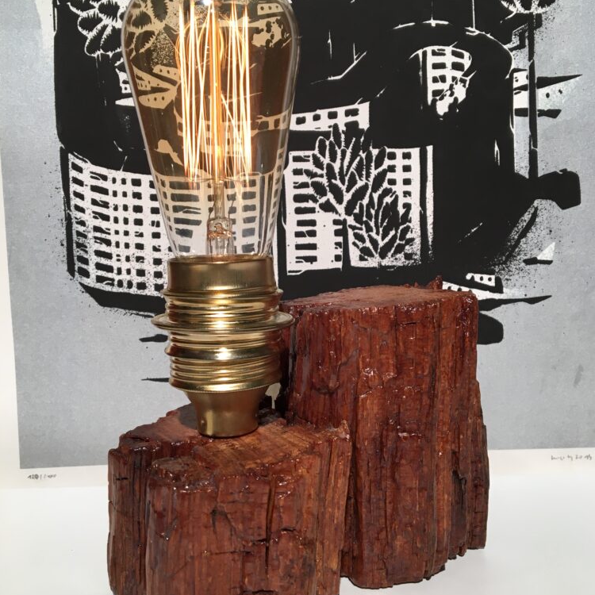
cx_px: 303
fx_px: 681
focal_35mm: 35
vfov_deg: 47.2
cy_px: 290
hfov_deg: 47.2
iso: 32
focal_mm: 4.15
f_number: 2.2
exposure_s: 1/33
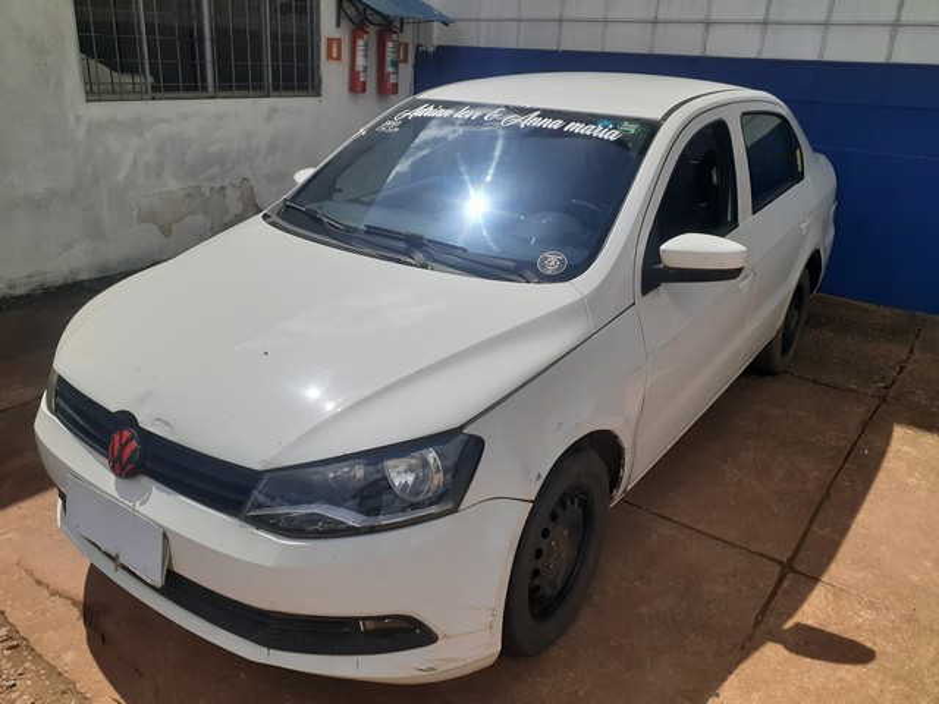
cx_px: 470
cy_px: 352
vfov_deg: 51.4
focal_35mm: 27
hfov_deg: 65.3
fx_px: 732
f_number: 1.9
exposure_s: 1/3155
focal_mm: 3.6
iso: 40
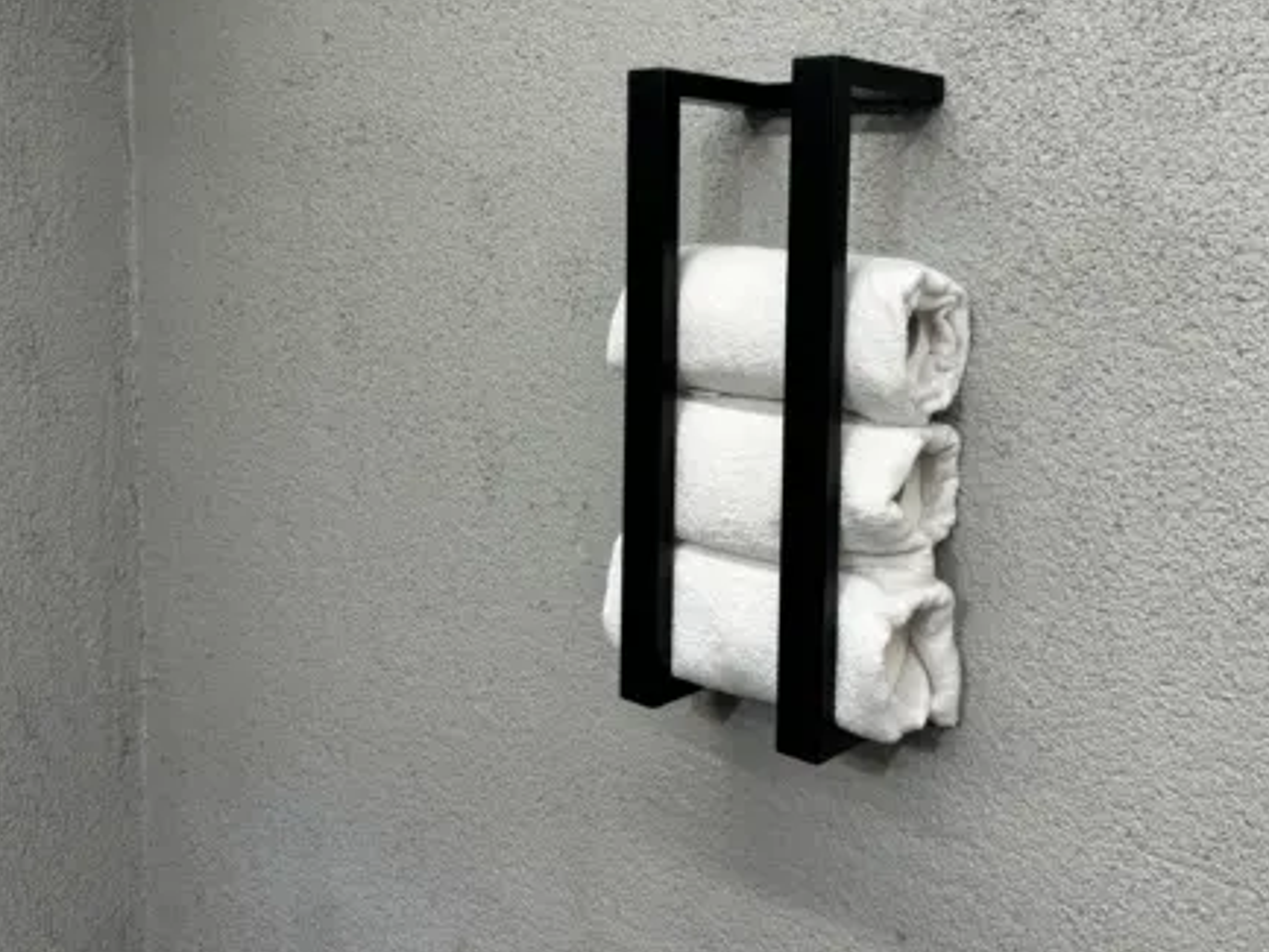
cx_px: 744
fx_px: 1320
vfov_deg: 39.4
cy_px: 357
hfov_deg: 51.1
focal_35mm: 36
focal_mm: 5.96
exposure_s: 1/100
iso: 40
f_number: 1.6
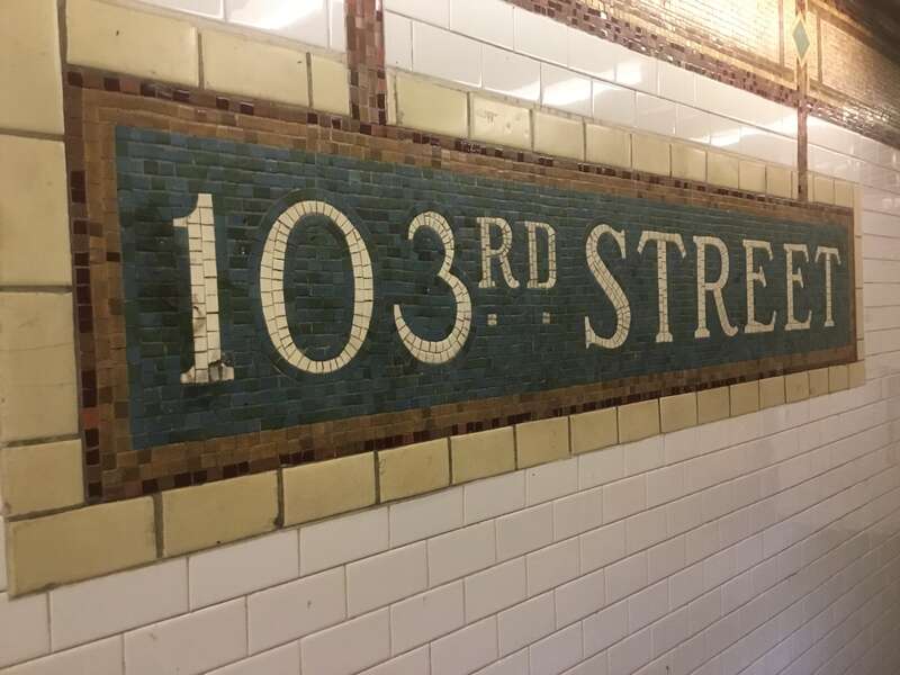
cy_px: 338
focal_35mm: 31
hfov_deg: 58.4
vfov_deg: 45.4
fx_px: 806
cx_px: 450
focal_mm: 3.3
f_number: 2.4
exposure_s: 1/30
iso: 125
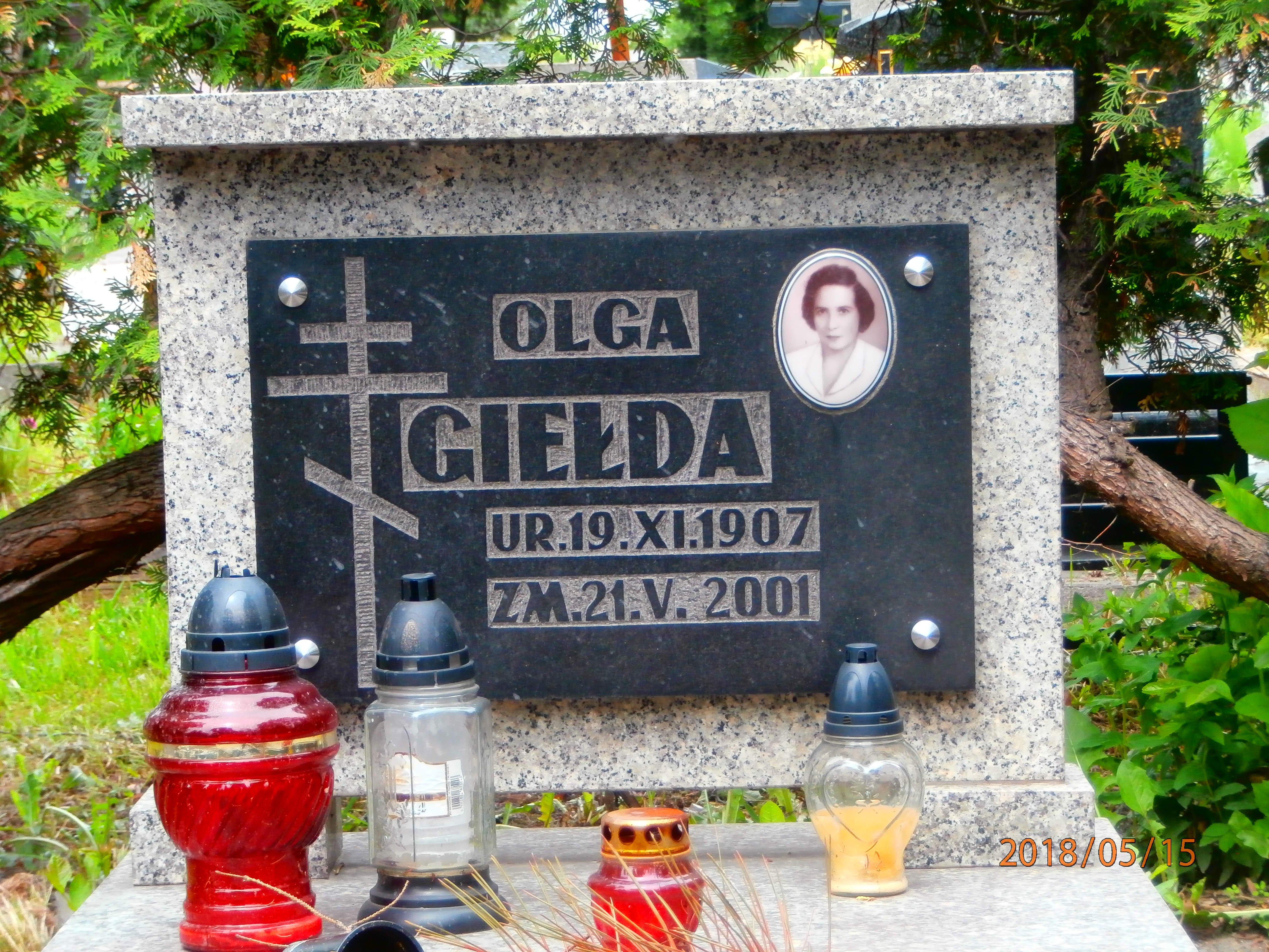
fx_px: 4033
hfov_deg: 17.9
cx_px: 634
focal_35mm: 110
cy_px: 476
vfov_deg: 13.5
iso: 200
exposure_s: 1/125
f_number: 5.4
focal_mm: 19.54
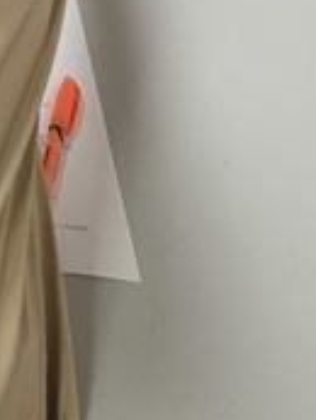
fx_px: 1653
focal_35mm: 136
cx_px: -476
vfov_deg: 12.1
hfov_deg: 9.5
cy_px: -539
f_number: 1.7
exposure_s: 1/120
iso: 500
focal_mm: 6.3
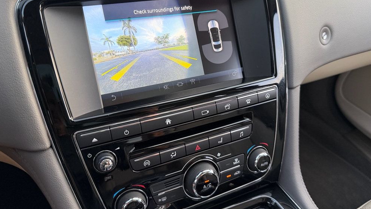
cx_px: 189
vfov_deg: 42.8
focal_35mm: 27
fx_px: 266
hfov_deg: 69.9
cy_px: 92
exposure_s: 1/117
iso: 400
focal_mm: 6.76
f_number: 1.78
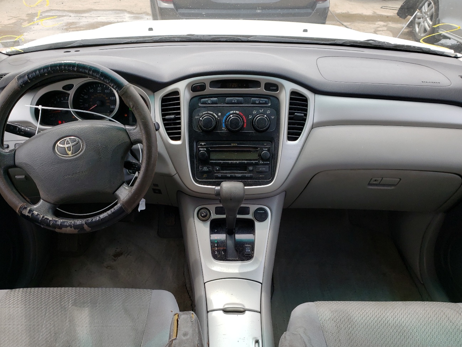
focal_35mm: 32
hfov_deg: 56.7
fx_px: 427
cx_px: 205
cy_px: 199
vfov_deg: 44.0
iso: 50
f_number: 1.5
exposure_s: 1/769
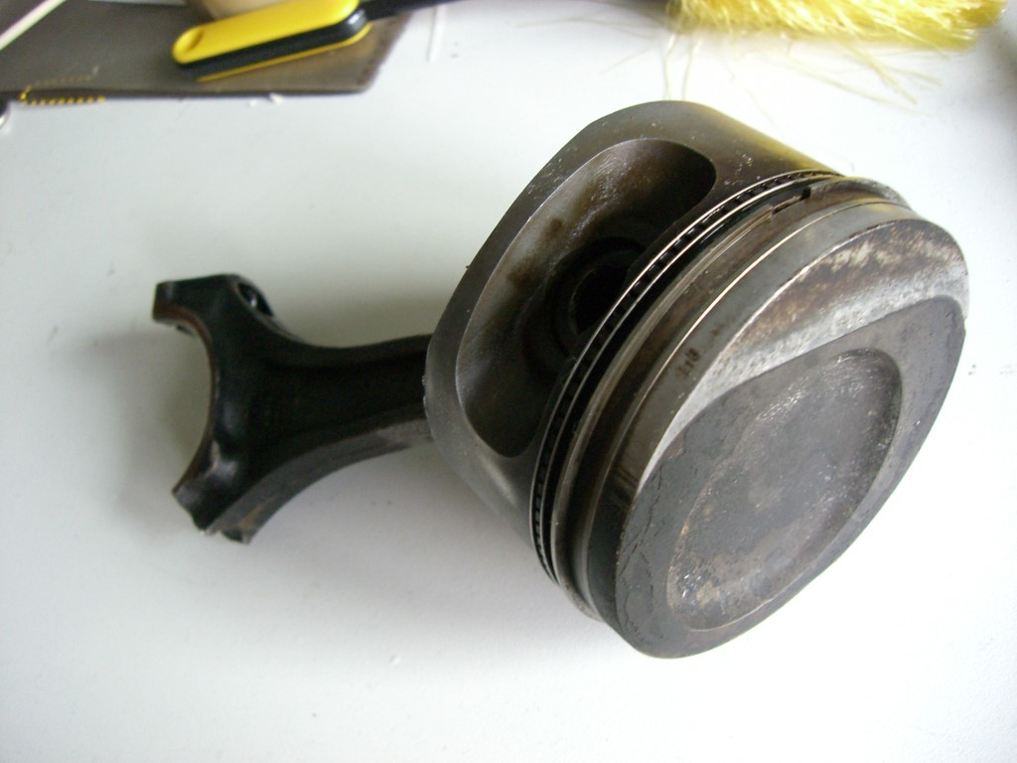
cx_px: 508
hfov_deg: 49.0
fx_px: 1116
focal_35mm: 38
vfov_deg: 37.7
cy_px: 382
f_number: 2.7
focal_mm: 6.2
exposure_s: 1/60
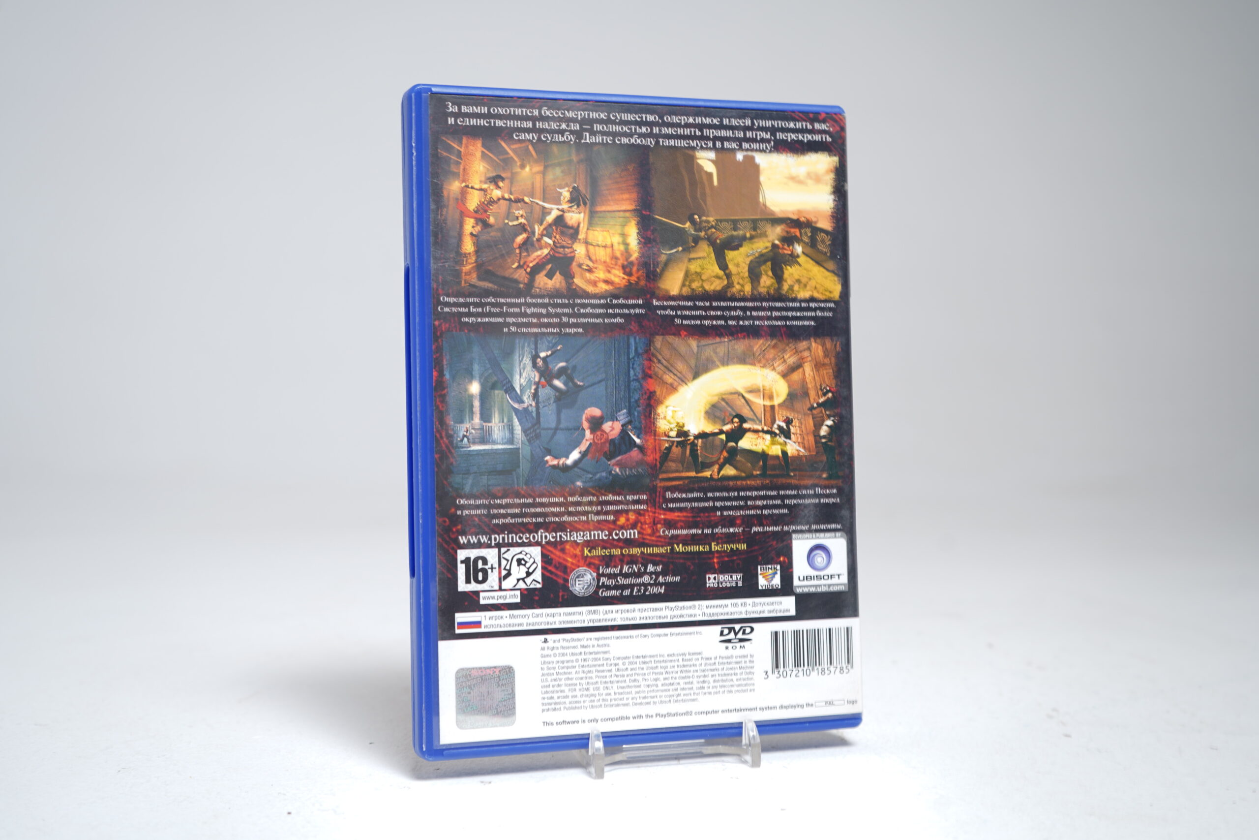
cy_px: 420
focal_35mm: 38
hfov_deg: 50.7
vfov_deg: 35.1
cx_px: 630
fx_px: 1329
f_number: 5.6
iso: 64
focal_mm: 38
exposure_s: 1/3
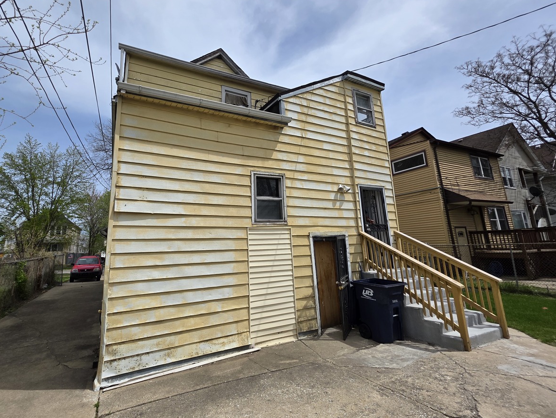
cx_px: 249
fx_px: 257
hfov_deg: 94.1
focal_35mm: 16
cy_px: 190
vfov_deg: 77.9
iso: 40
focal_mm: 2.2
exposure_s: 1/4217
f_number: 1.9
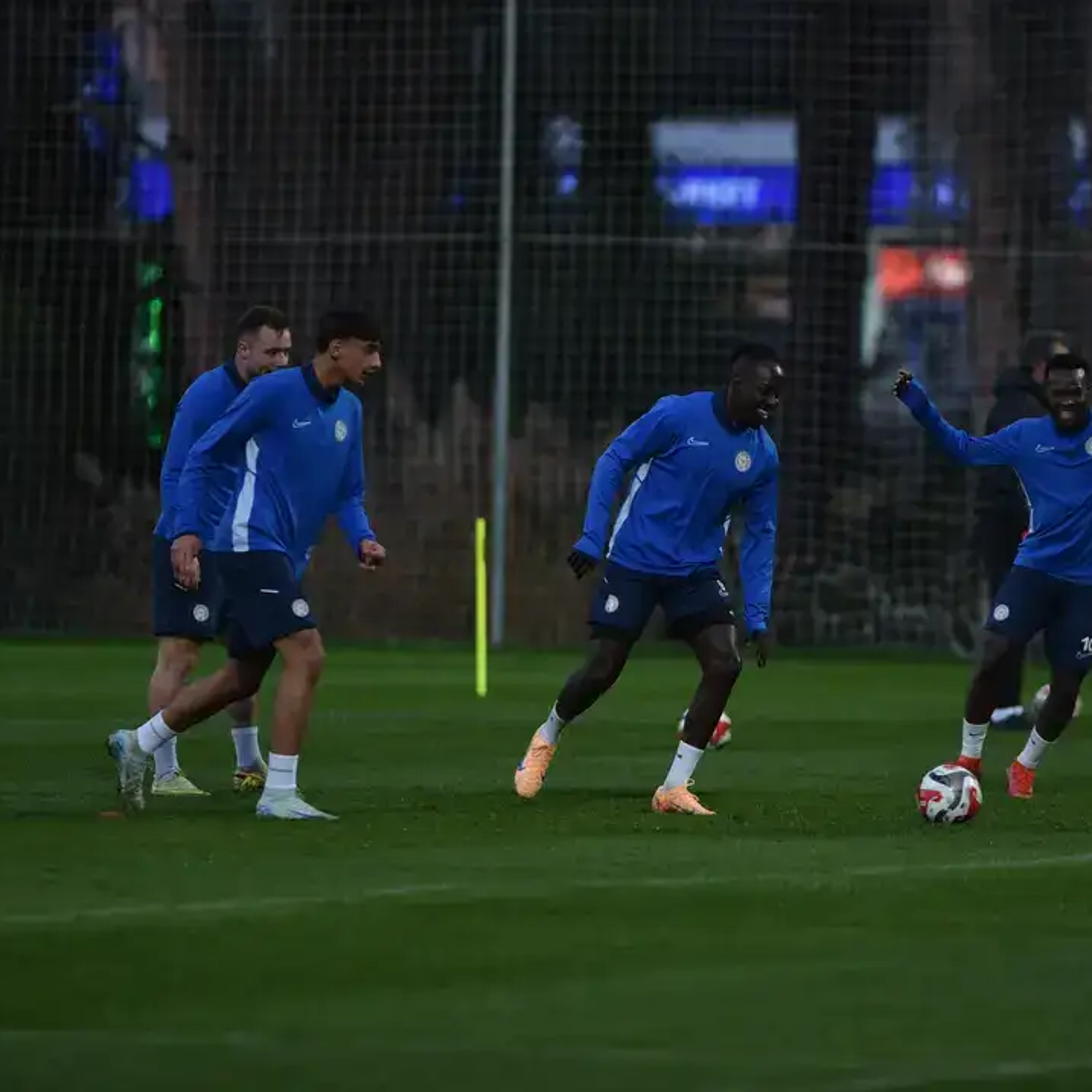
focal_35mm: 384
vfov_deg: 4.6
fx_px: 13705
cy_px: 547
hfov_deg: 4.6
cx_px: 736
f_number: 3.2
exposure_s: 1/1000
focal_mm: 300
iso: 1000
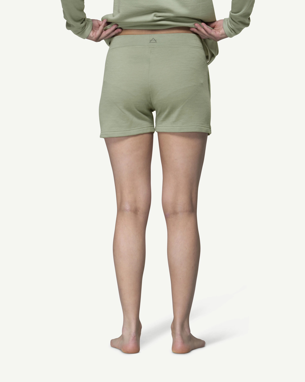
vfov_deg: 15.8
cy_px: 181
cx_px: 152
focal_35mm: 122
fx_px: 1377
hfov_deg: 12.6
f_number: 6.3
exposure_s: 1/50
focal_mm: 108
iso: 100
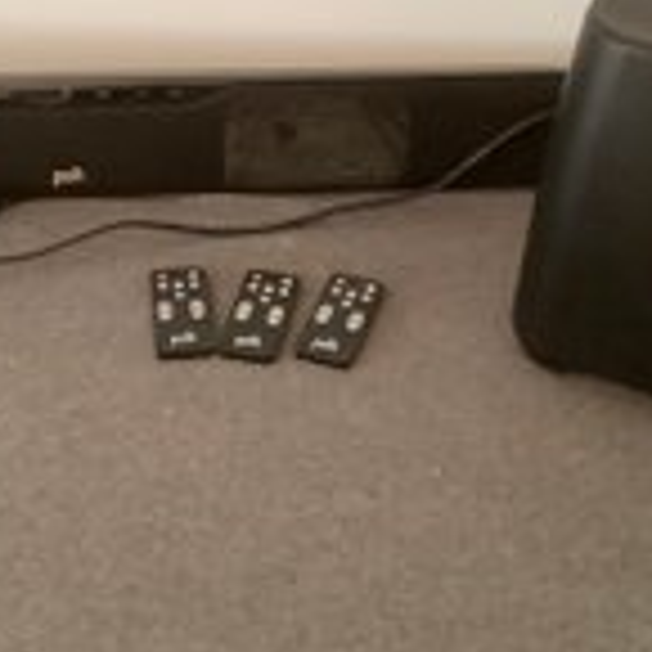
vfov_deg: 26.1
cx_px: 277
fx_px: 1385
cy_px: 160
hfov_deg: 26.5
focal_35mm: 65
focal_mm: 3.3
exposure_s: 1/40
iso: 250
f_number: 2.4
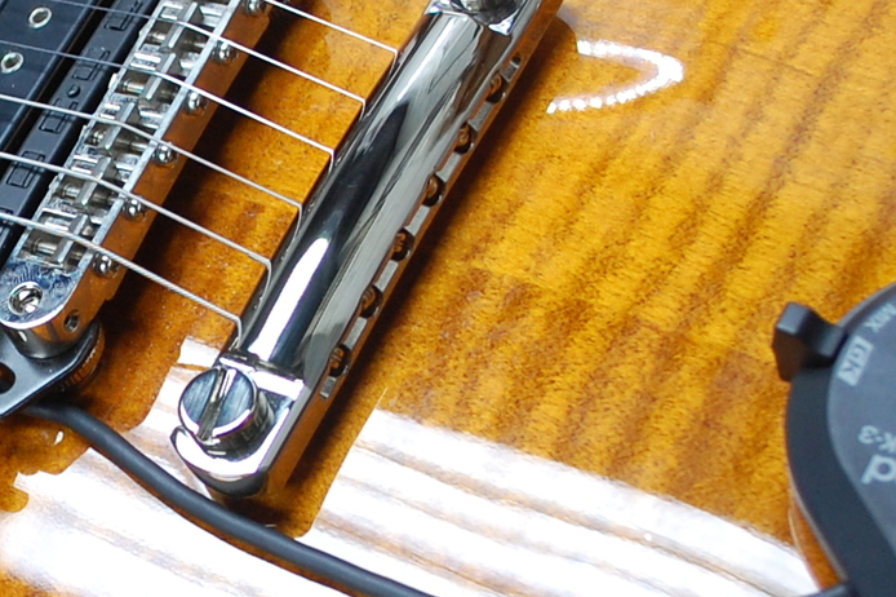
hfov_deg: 18.3
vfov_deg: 12.6
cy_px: 404
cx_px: -79
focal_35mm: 108
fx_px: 2687
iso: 400
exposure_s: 1/80
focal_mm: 20
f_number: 4.5
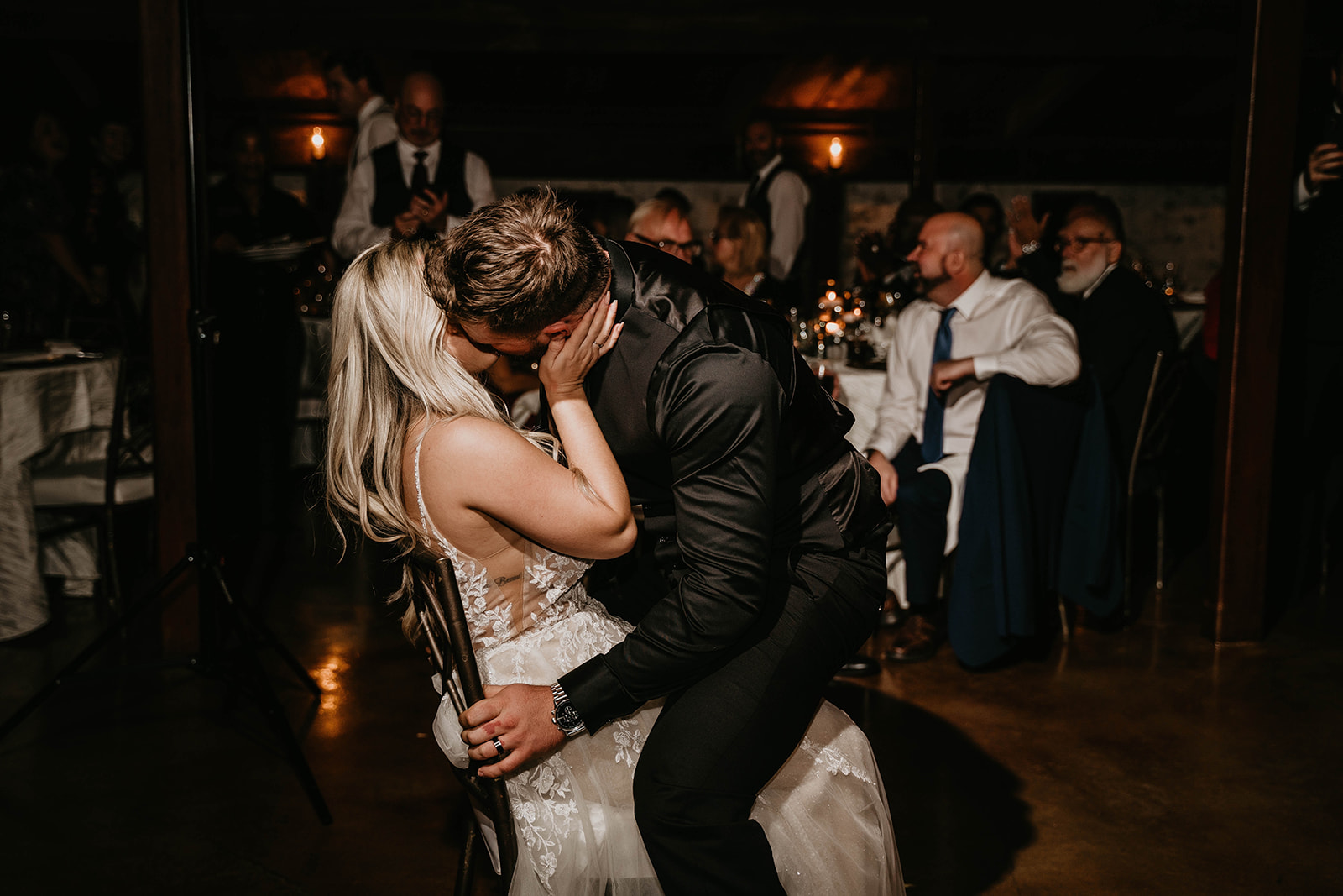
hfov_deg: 45.4
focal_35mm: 43
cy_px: 448
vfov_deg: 31.2
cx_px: 672
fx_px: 1604
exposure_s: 1/250
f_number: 2.8
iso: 500
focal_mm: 43
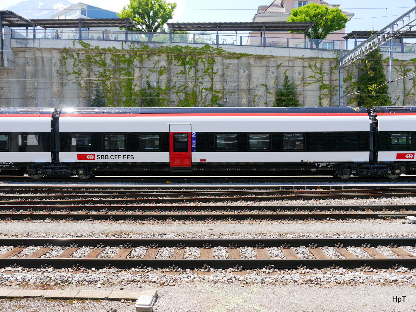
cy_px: 156
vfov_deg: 44.2
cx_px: 208
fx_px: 385
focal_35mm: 32
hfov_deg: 56.8
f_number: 6.3
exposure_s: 1/320
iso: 160
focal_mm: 16
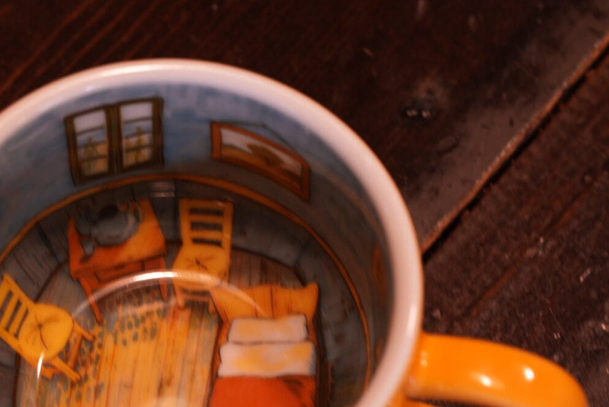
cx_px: 226
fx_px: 2472
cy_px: 328
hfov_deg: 14.0
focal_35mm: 146
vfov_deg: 9.4
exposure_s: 1/13
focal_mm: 90
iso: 320
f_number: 5
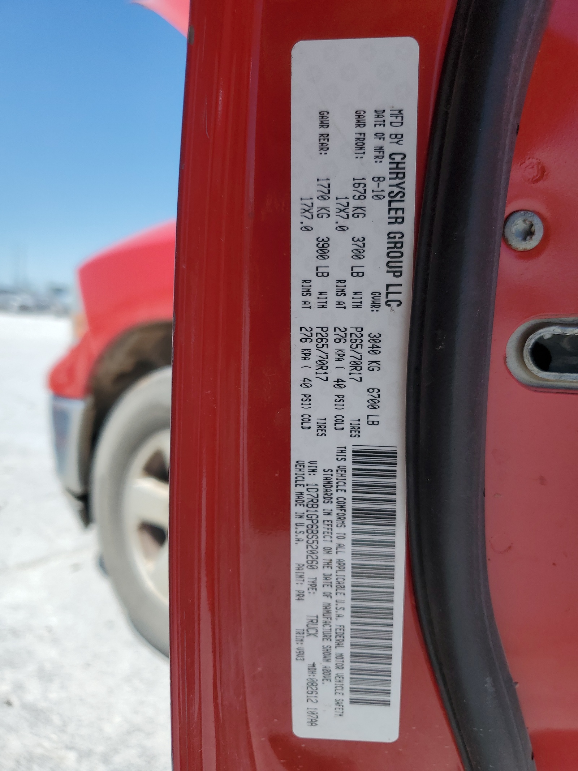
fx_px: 579
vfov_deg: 67.3
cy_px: 386
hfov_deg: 53.1
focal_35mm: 26
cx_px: 289
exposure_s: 1/3333
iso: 50
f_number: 1.5
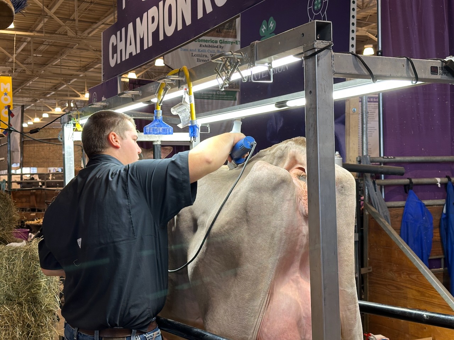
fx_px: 630
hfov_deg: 39.7
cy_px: 170
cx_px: 227
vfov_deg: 30.3
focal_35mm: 48
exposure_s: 1/60
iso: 64
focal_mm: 6.86
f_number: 1.78
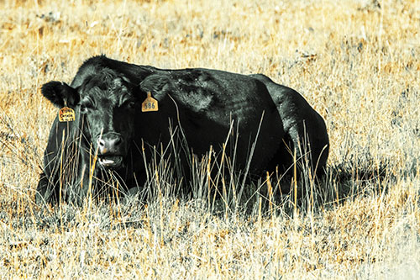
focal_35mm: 1200
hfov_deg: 1.7
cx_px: 210
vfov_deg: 1.1
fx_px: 13995
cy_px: 140
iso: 3600
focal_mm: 1200
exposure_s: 1/1250
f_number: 13
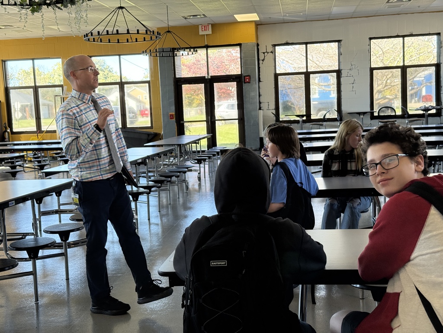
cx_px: 222
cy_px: 166
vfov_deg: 30.3
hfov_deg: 39.7
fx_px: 614
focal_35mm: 48
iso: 125
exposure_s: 1/120
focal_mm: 6.76
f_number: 1.78
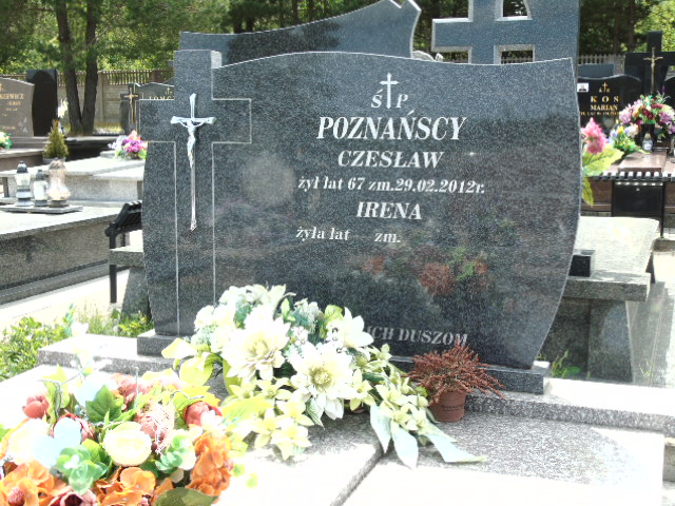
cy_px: 253
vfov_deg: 31.5
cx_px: 338
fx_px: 897
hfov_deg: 41.2
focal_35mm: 46
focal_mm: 8.2
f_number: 4.1
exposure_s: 1/250
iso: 80
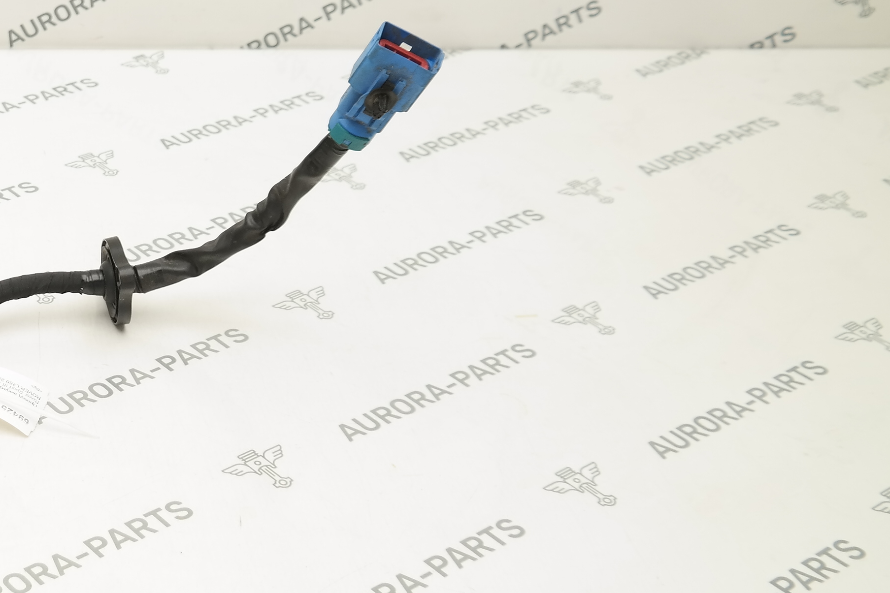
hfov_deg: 26.7
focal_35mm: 71
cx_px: -29
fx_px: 1755
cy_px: 165
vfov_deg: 19.1
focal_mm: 22
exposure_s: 1/80
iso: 200
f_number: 4
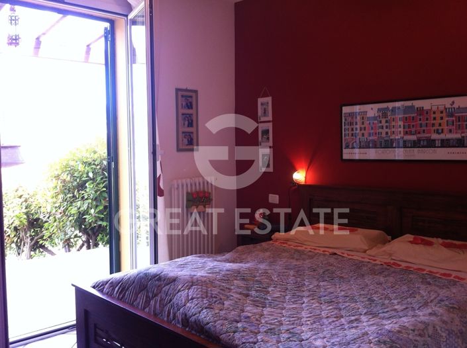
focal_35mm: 35
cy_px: 174
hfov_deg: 52.7
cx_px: 234
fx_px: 471
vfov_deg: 40.6
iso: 100
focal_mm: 3.85
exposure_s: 1/50
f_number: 2.8
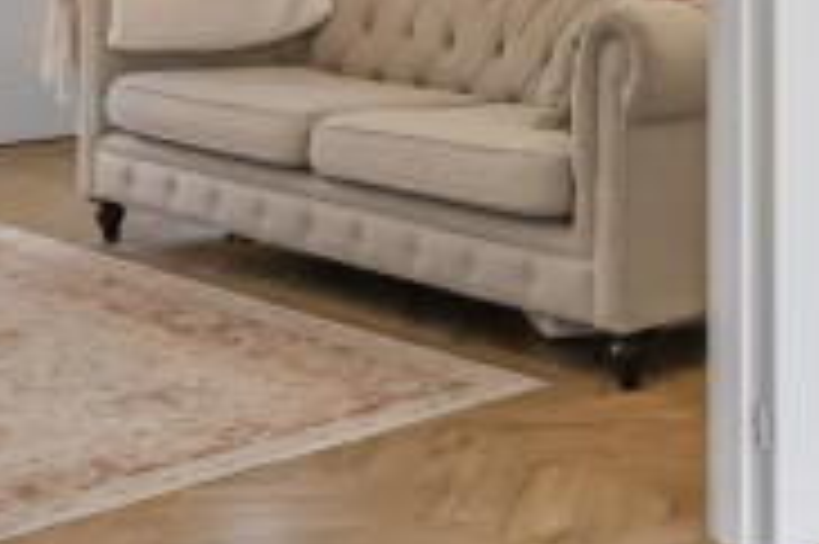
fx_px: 2046
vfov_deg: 14.3
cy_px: -241
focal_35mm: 90
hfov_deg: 20.5
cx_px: 1098
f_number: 7.1
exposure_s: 1/125
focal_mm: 16
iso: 2000
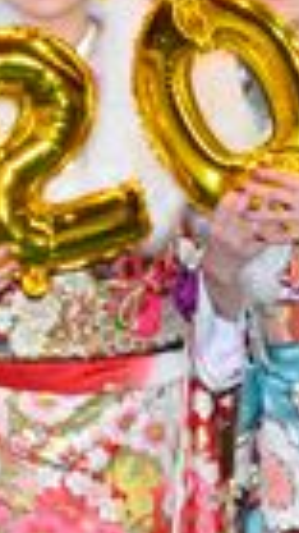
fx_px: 1989
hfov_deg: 8.1
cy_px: 71
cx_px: -353
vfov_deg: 15.1
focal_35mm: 141
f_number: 10
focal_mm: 25
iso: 3200
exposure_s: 1/60
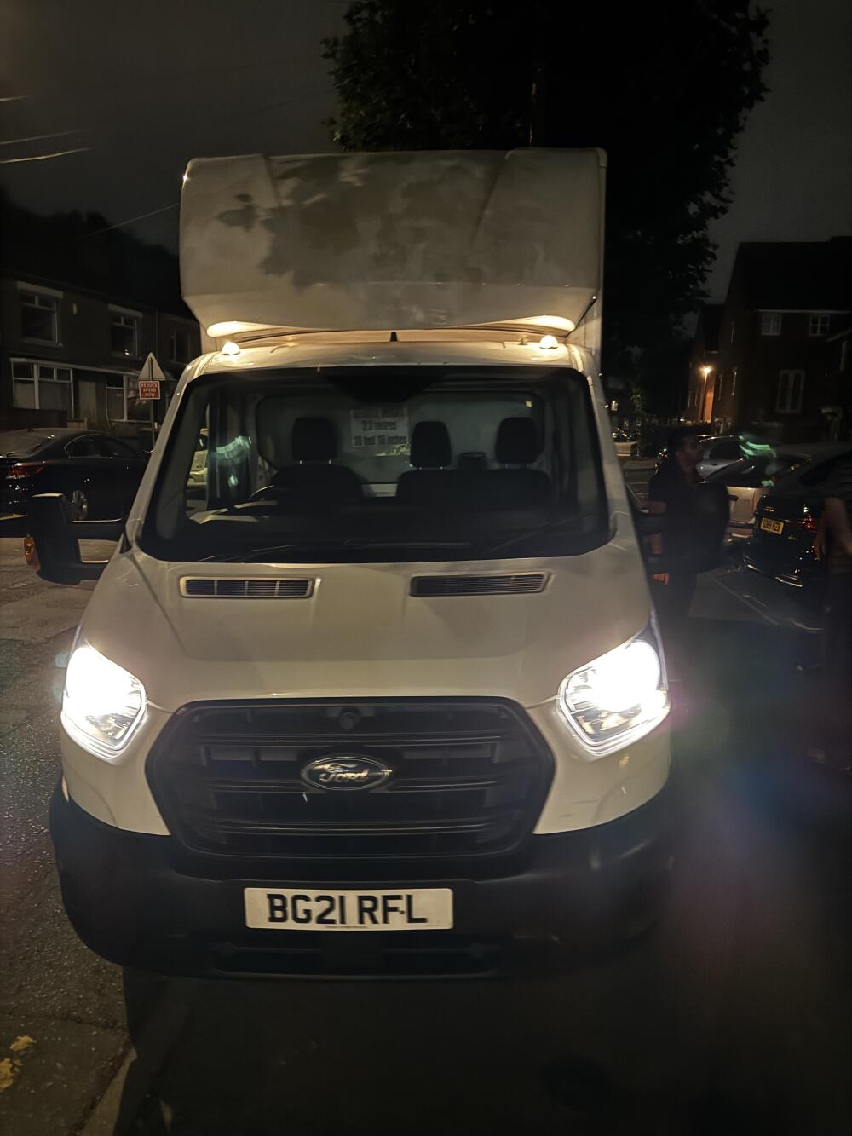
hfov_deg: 56.8
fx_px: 787
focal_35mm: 24
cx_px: 426
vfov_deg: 71.6
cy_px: 568
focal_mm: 6.76
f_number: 1.78
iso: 1250
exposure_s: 1/16
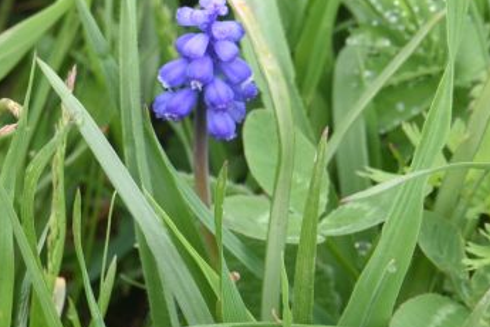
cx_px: -126
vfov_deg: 5.1
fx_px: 3688
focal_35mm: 271
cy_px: 77
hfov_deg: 7.5
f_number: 14
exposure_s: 1/125
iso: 800
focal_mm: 72
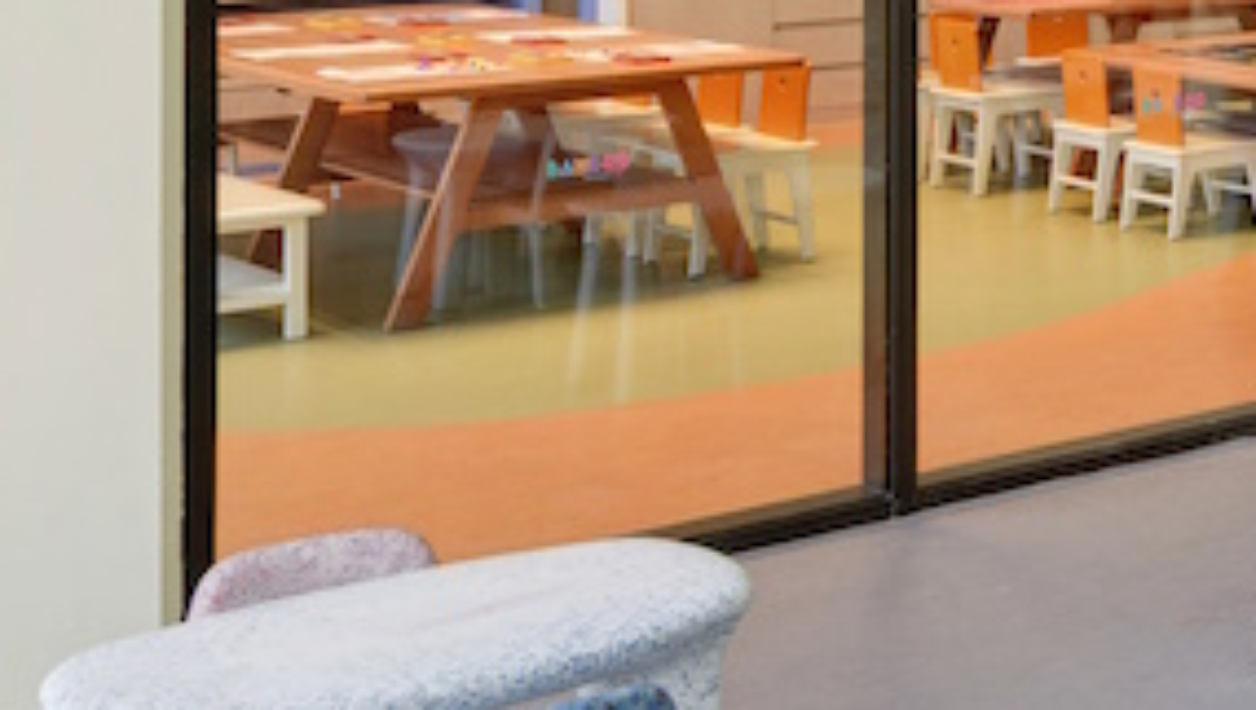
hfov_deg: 21.6
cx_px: 2089
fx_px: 2467
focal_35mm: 74
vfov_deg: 15.7
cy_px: -154
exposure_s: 1/5
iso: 100
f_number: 11
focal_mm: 14
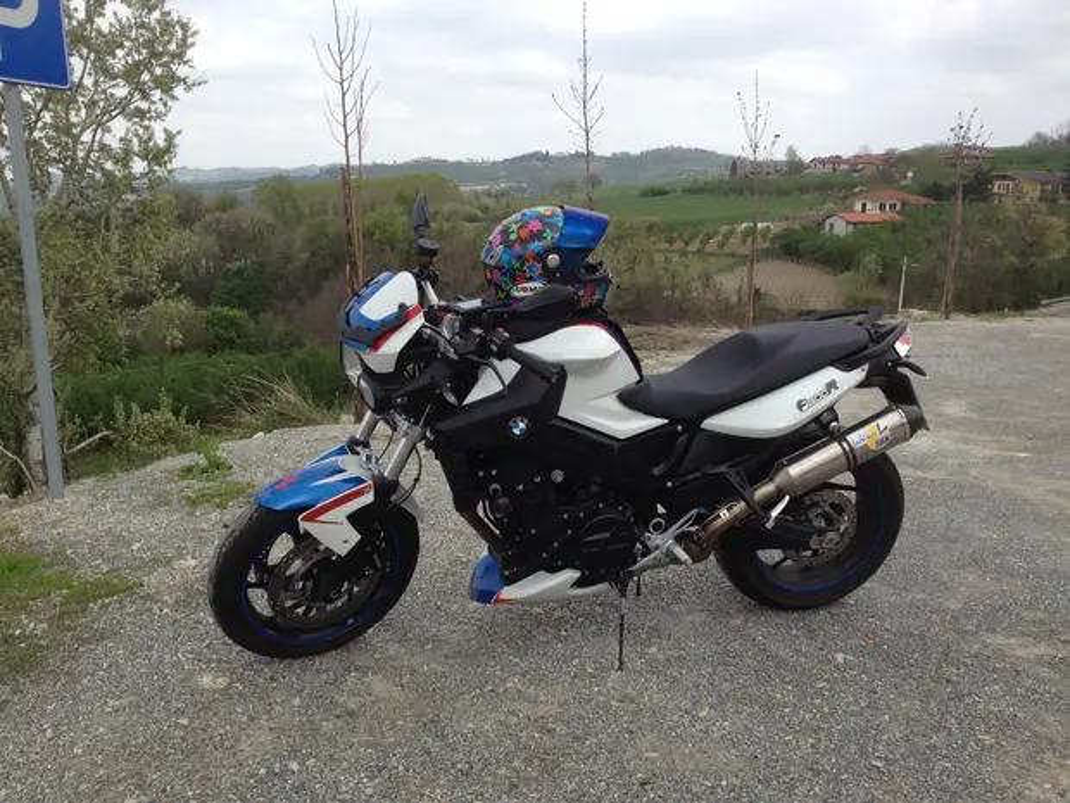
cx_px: 535
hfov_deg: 52.6
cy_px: 402
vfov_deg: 40.7
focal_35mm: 35
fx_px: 1082
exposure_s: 1/1042
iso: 64
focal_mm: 4.28
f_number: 2.4
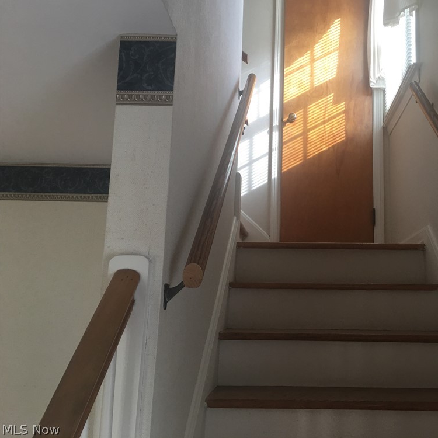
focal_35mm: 35
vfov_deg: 47.2
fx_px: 501
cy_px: 215
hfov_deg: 46.4
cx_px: 298
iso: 32
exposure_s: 1/15
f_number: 2.2
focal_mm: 4.15
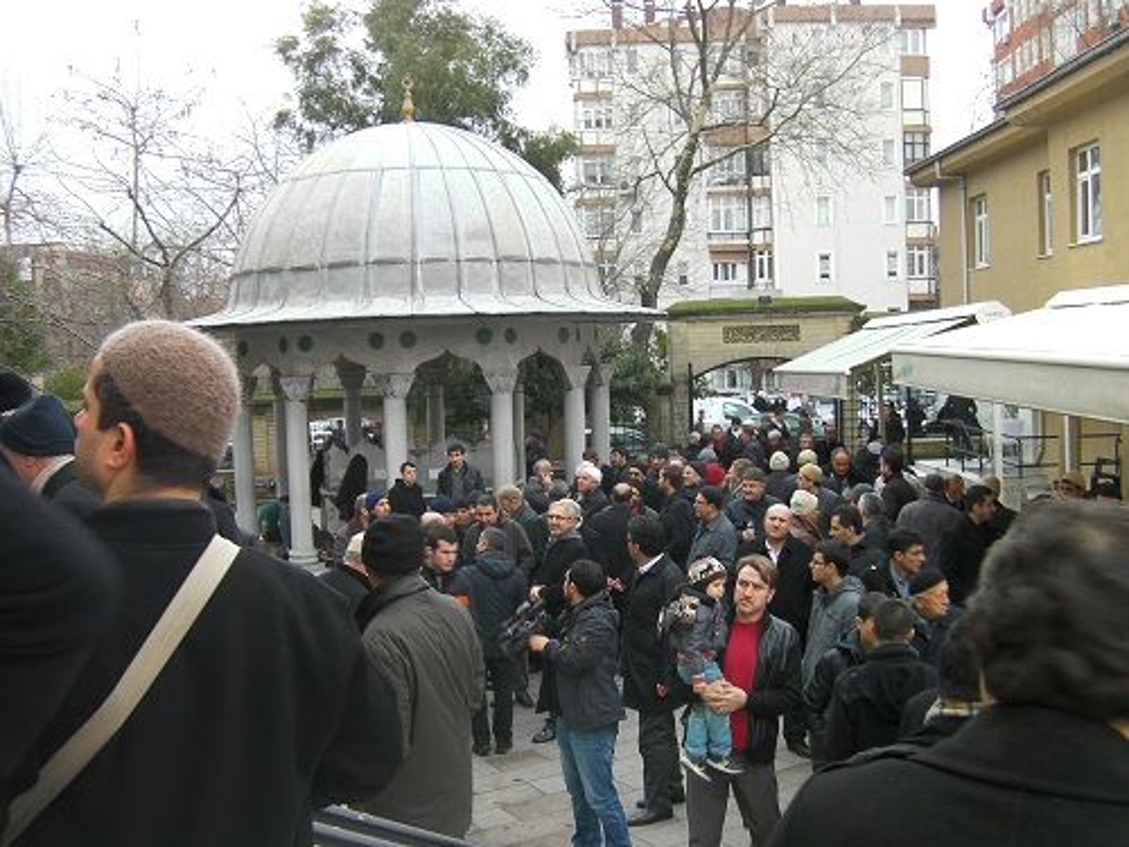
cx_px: 564
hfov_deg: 49.0
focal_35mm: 38
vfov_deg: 37.7
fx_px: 1239
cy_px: 424
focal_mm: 6.8
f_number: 3.5
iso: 50
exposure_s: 1/34.5
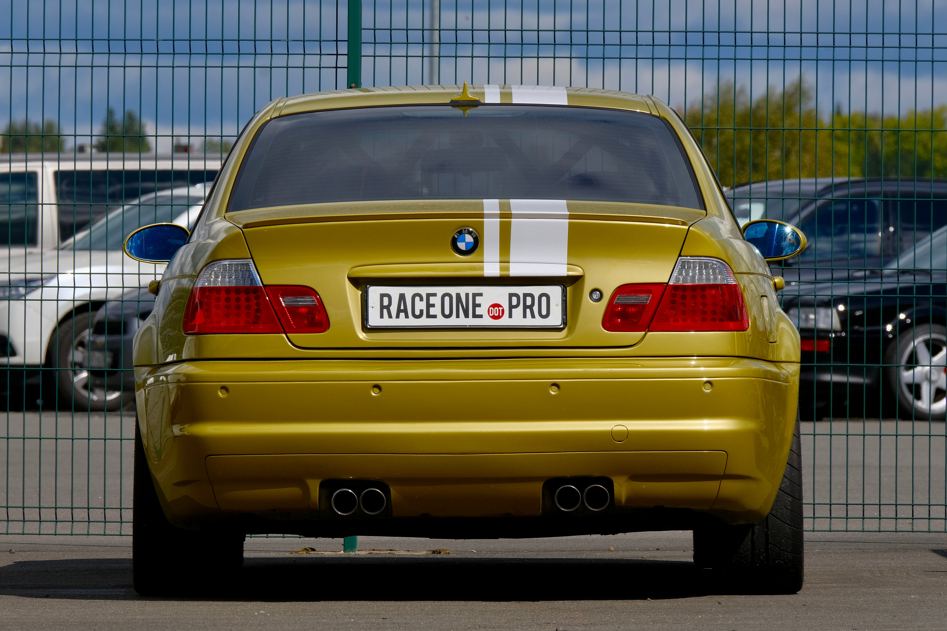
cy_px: 316
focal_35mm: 450
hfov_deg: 4.6
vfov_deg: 3.1
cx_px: 474
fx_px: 11837
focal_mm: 300
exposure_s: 1/250
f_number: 14
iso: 160
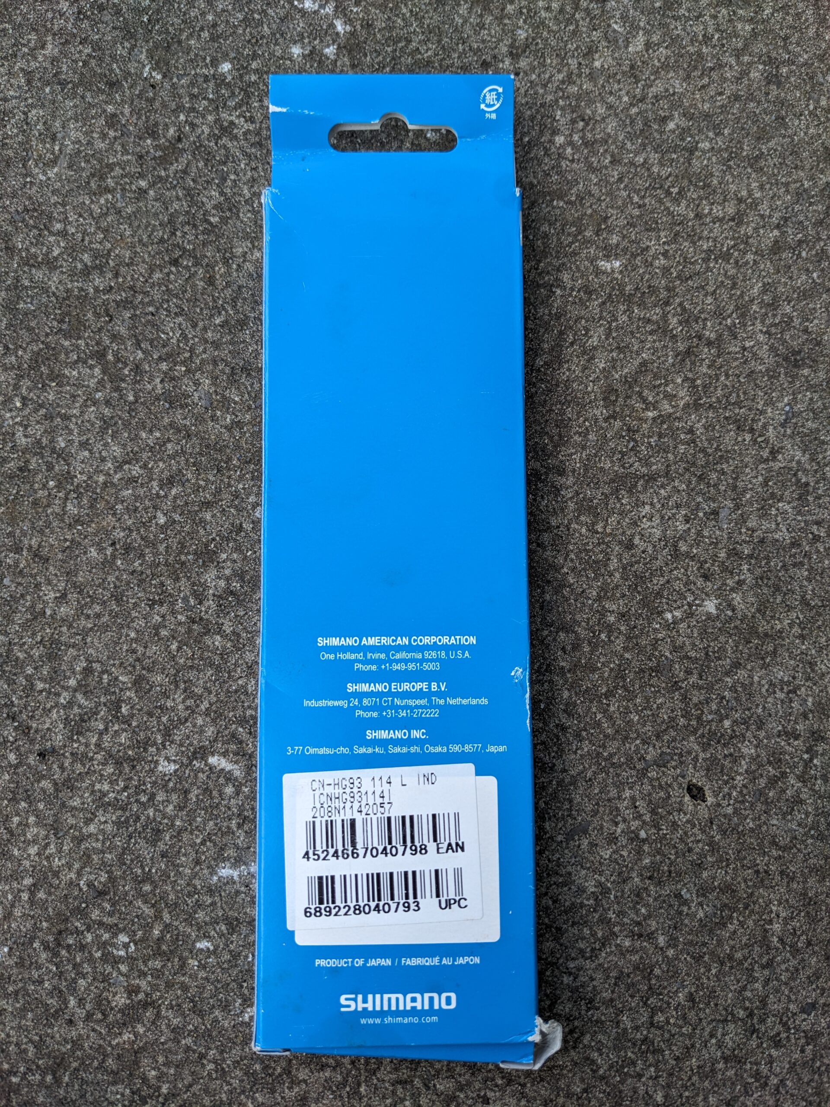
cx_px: 415
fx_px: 863
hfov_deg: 51.4
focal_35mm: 27
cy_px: 554
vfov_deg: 65.3
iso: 54
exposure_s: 1/671
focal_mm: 4.38
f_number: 1.73
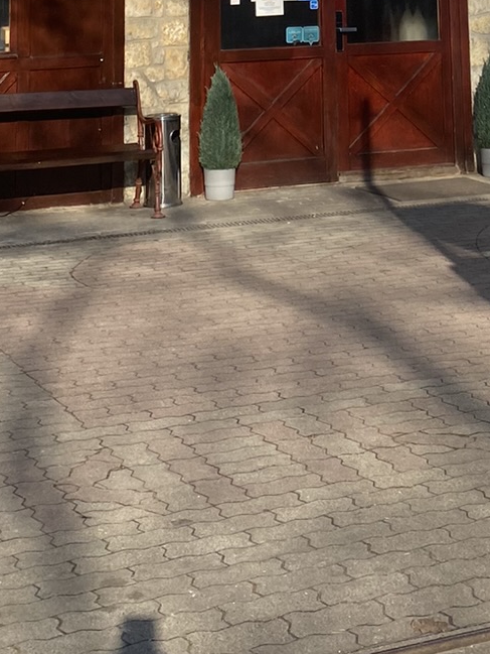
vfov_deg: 20.9
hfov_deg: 17.9
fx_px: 1547
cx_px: 380
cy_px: -273
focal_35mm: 82
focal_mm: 4.25
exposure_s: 1/3125
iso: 32
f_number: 1.8
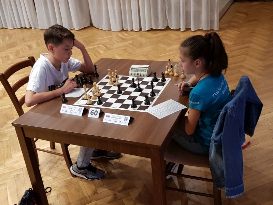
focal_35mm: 26
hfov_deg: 67.3
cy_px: 102
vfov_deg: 53.1
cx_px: 136
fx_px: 205
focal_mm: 4.3
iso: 200
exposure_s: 1/25
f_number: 1.7
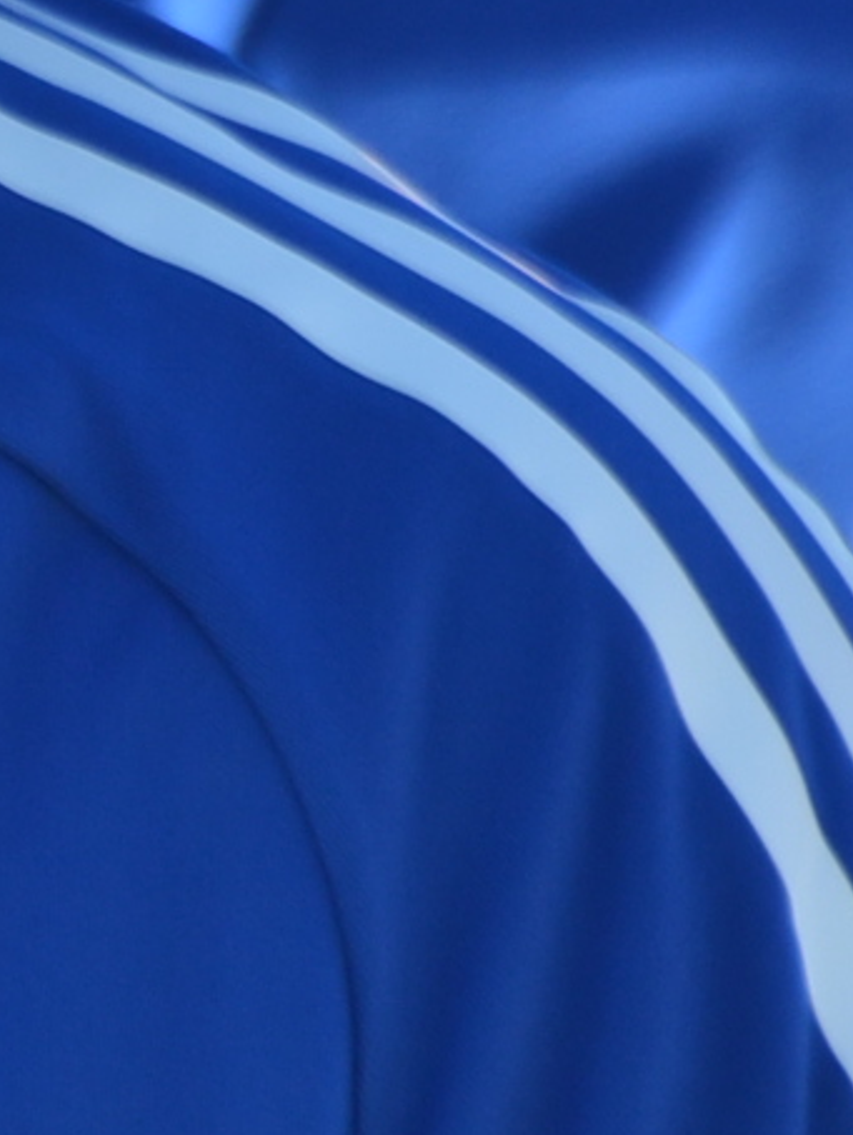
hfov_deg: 0.6
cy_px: -172
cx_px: -1256
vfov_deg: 0.8
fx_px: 76909
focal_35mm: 2343
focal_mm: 300
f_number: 5.6
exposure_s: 1/500
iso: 250
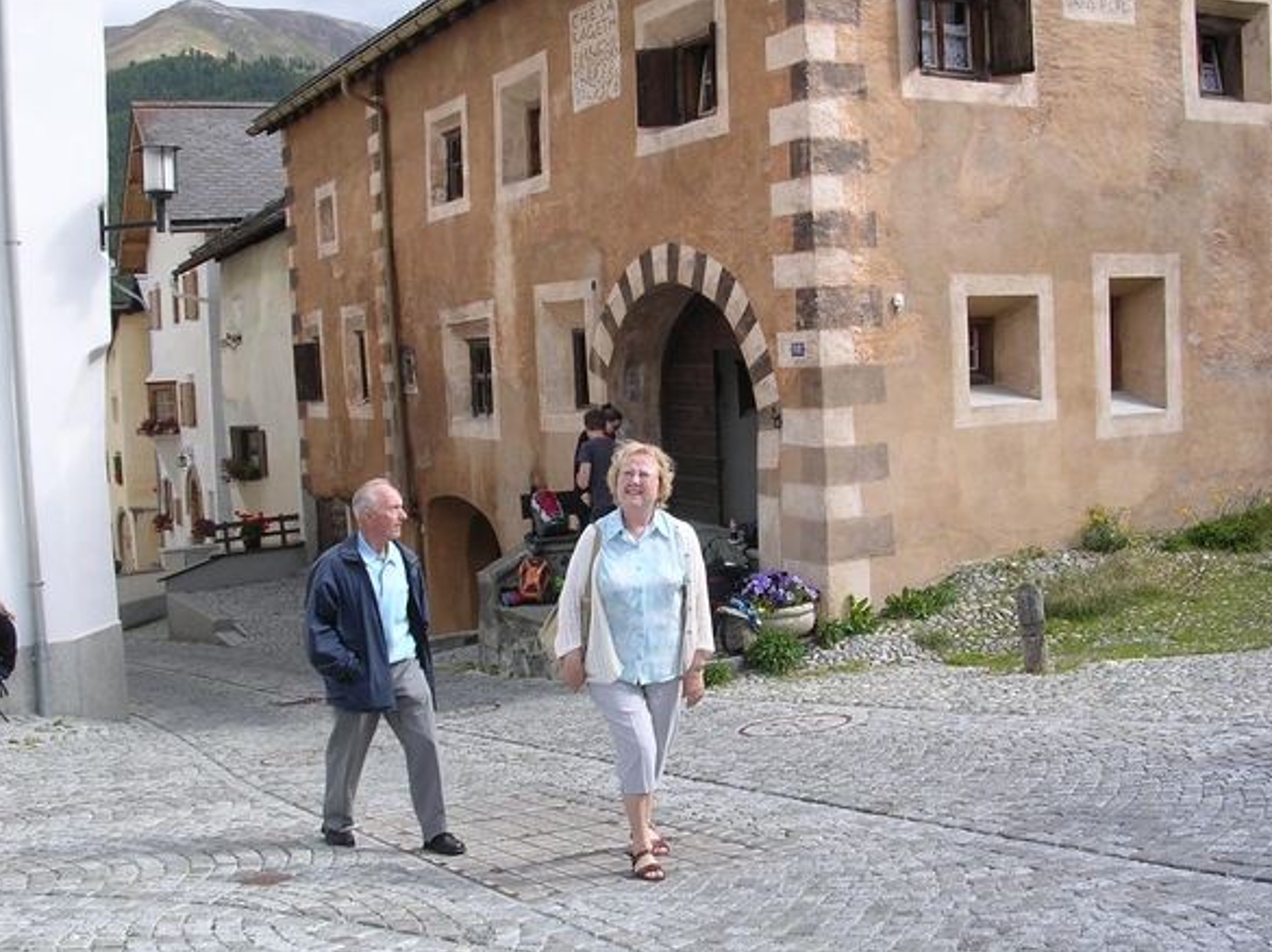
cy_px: 474
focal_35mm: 39
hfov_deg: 47.9
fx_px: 1432
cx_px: 635
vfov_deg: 36.8
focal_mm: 5.8
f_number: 5.6
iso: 100
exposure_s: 1/135
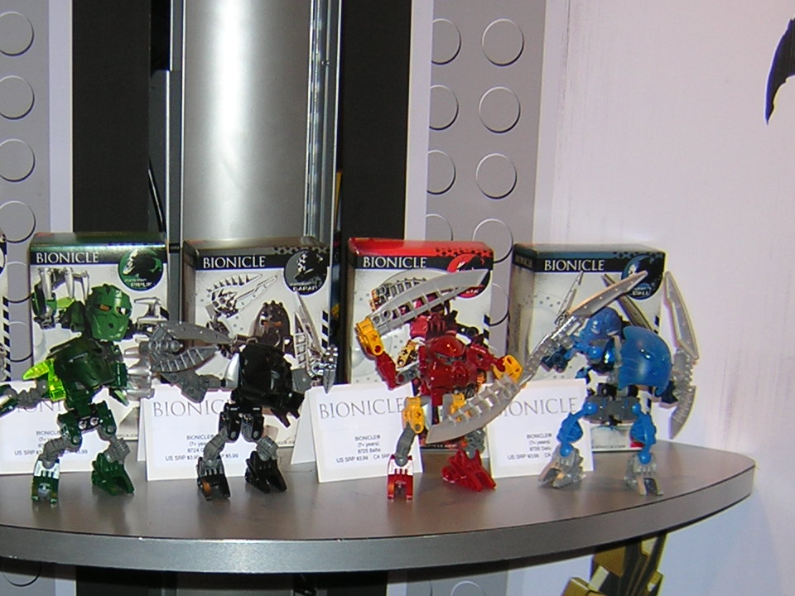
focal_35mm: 60
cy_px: 468
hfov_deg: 31.7
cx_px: 211
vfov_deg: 24.1
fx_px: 1378
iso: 100
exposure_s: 1/60.1
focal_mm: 4.7
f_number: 2.6
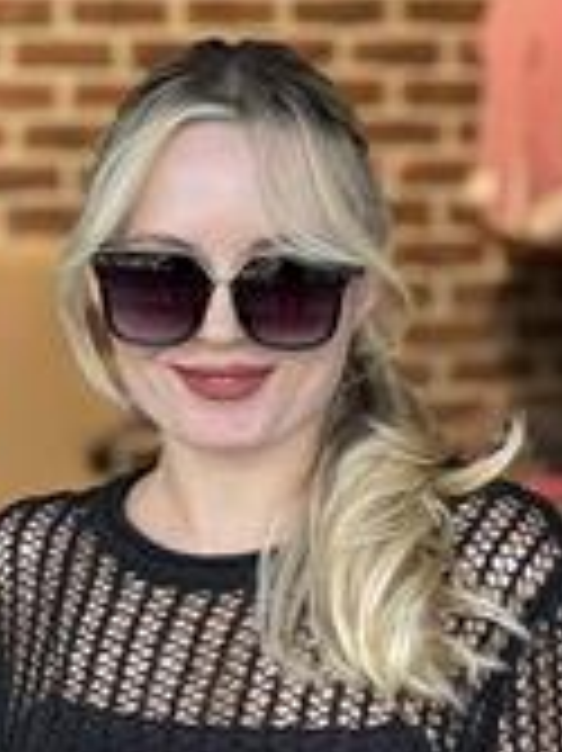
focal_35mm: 215
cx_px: 292
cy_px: 811
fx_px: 4660
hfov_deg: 6.9
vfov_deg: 9.1
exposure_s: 1/100
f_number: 2.8
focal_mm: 9
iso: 64
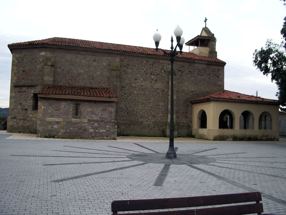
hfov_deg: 52.6
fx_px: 289
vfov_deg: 40.7
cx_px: 143
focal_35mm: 35
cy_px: 108
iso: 50
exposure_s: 1/160
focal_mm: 5.8
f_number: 4.3
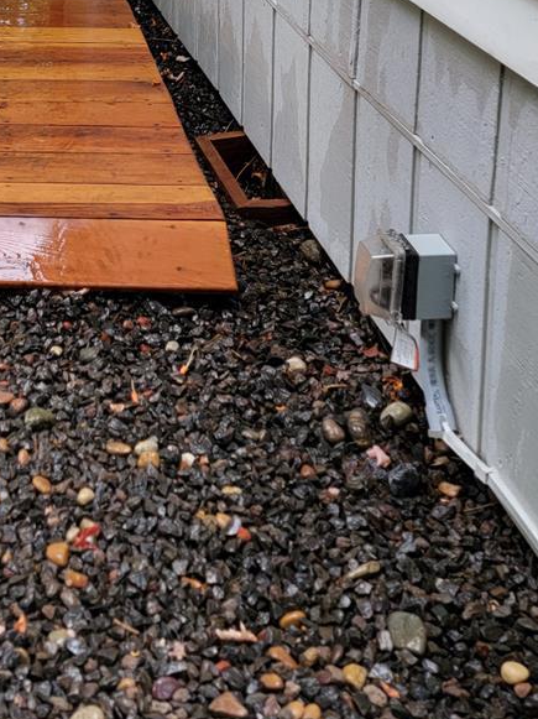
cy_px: -38
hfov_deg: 22.5
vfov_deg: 28.8
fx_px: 1286
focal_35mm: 62
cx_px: -23
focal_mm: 6.7
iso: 25
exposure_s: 1/120
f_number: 1.8
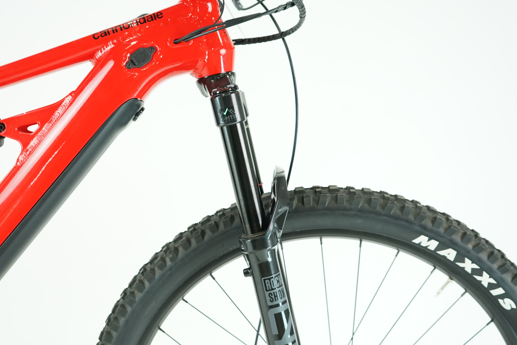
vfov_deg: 31.9
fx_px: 603
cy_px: 185
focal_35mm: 42
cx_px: 238
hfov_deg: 46.4
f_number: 4.5
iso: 2000
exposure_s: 1/200
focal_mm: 32
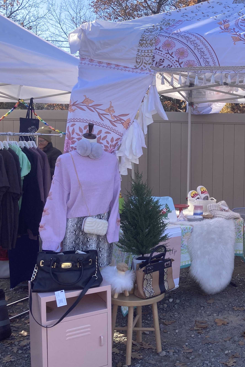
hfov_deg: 27.6
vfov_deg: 44.5
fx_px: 449
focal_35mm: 44
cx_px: 276
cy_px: 194
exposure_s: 1/467
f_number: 1.8
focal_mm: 3.99
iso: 20
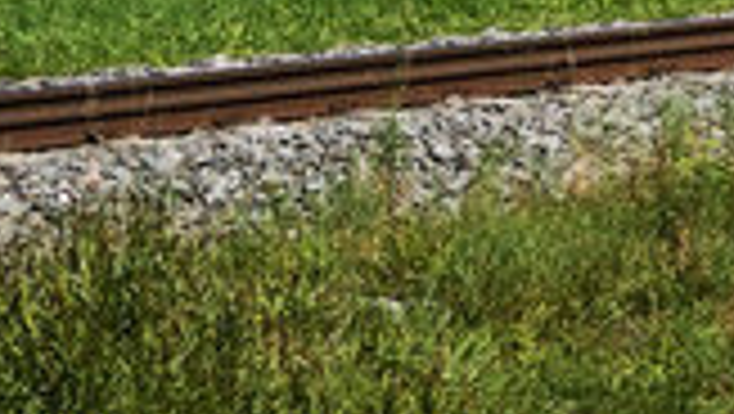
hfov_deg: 7.5
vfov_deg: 4.9
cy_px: -351
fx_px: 4730
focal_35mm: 243
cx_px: 2414
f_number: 5.6
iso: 200
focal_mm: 21
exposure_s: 1/2000
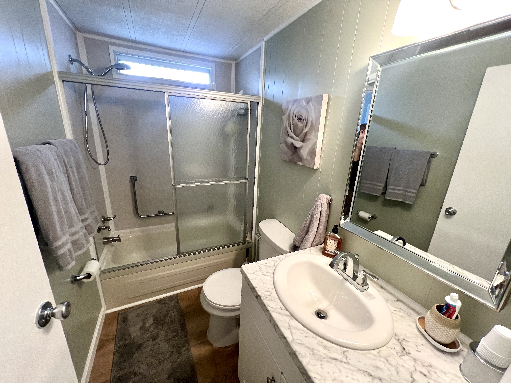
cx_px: 256
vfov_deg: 89.9
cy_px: 192
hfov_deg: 106.2
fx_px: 192
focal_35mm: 13
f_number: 1.8
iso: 160
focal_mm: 1.57
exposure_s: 1/60
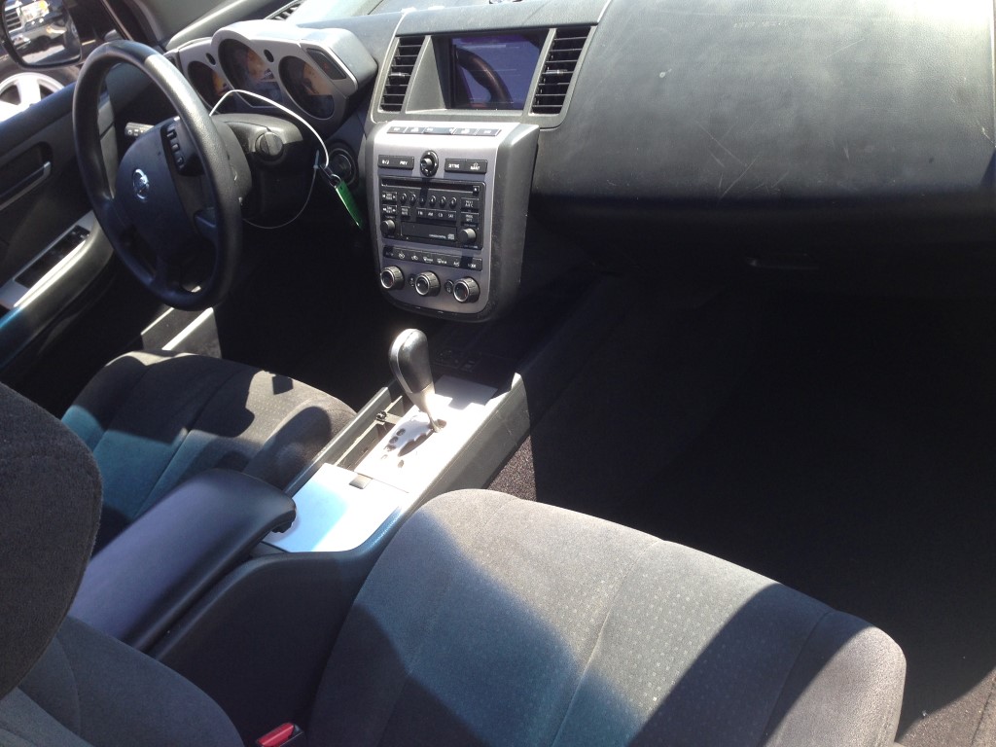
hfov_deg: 55.4
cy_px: 374
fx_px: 950
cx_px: 498
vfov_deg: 42.9
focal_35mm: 33
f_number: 2.4
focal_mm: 4.12
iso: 50
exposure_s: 1/150
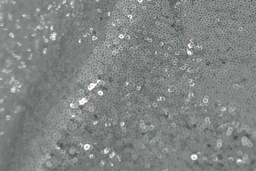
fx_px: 1039
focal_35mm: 146
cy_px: -52
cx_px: 177
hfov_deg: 14.0
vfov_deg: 9.3
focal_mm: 50
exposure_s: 1/320
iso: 100
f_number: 4
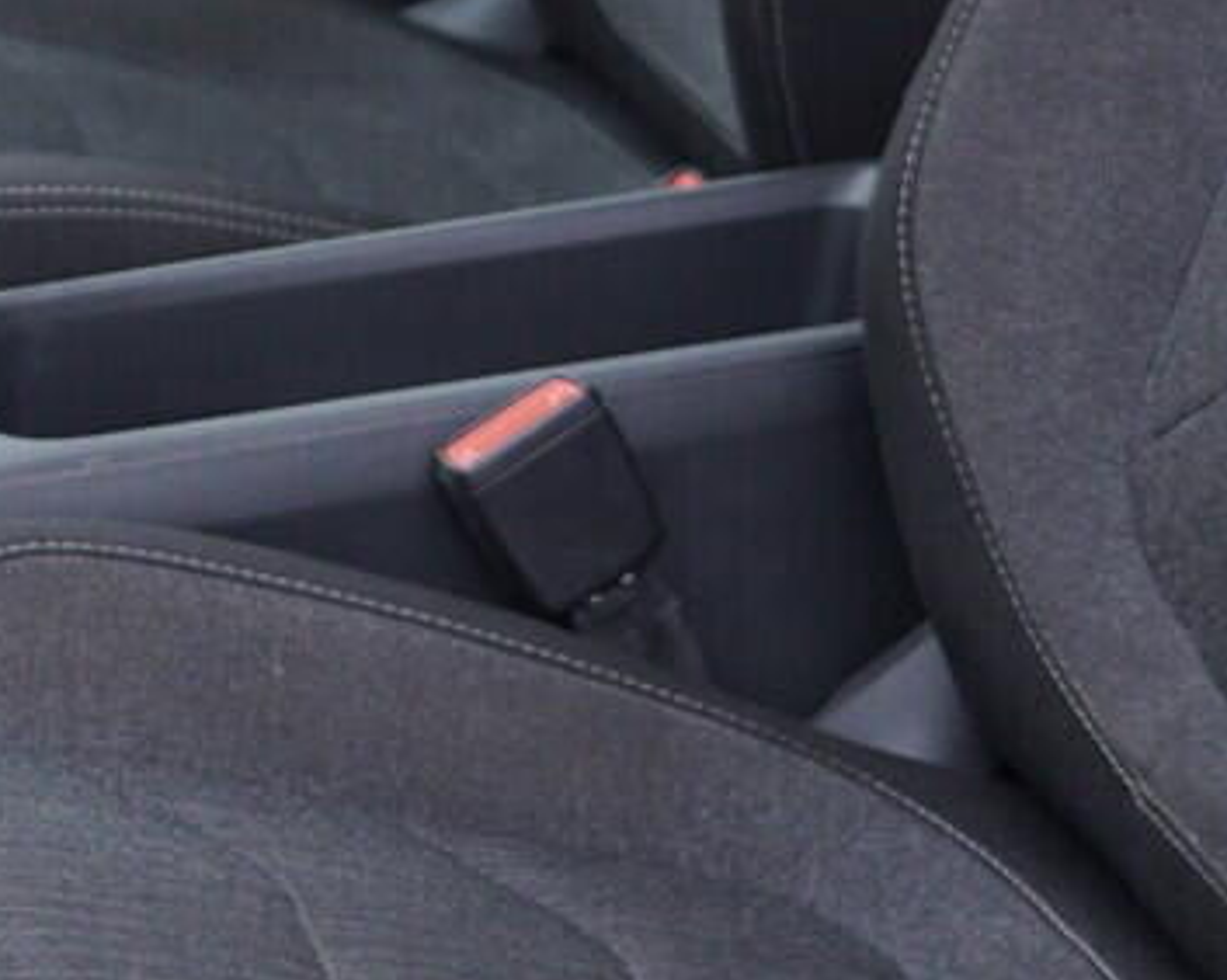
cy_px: -233
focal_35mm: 138
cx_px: 702
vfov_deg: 11.0
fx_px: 5009
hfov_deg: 14.0
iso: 160
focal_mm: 24
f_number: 2.8
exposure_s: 1/40
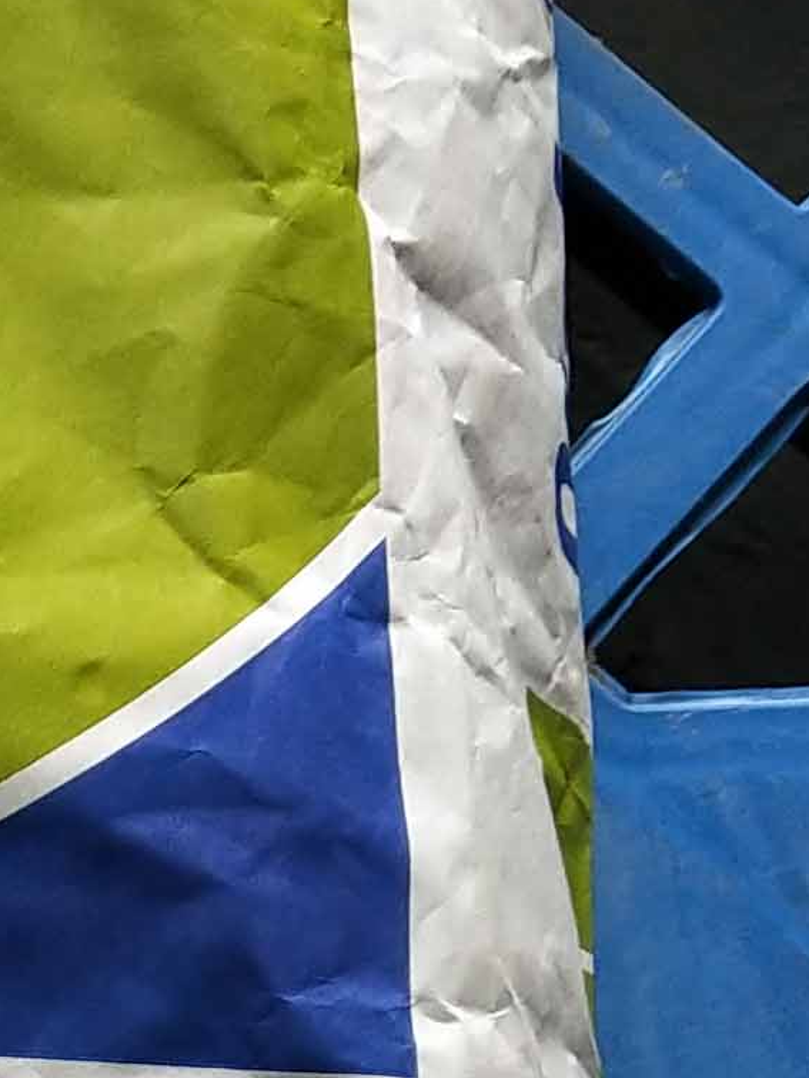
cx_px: -746
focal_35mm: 160
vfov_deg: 11.9
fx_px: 4986
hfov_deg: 8.8
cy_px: 1513
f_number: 1.8
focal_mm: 3.95
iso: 50
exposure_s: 1/363
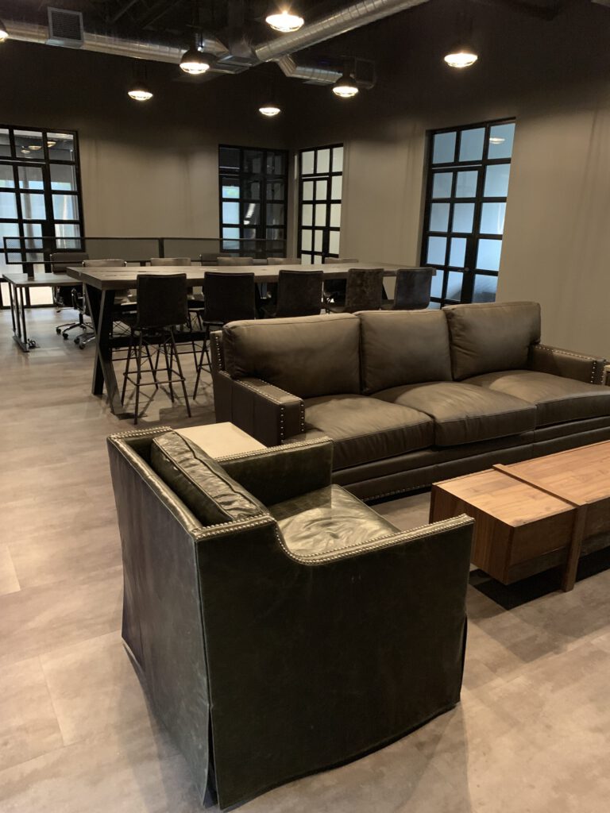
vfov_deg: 67.3
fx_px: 611
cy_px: 406
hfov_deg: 53.1
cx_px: 305
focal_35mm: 26
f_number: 1.8
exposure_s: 1/24
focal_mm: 4.25
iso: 640
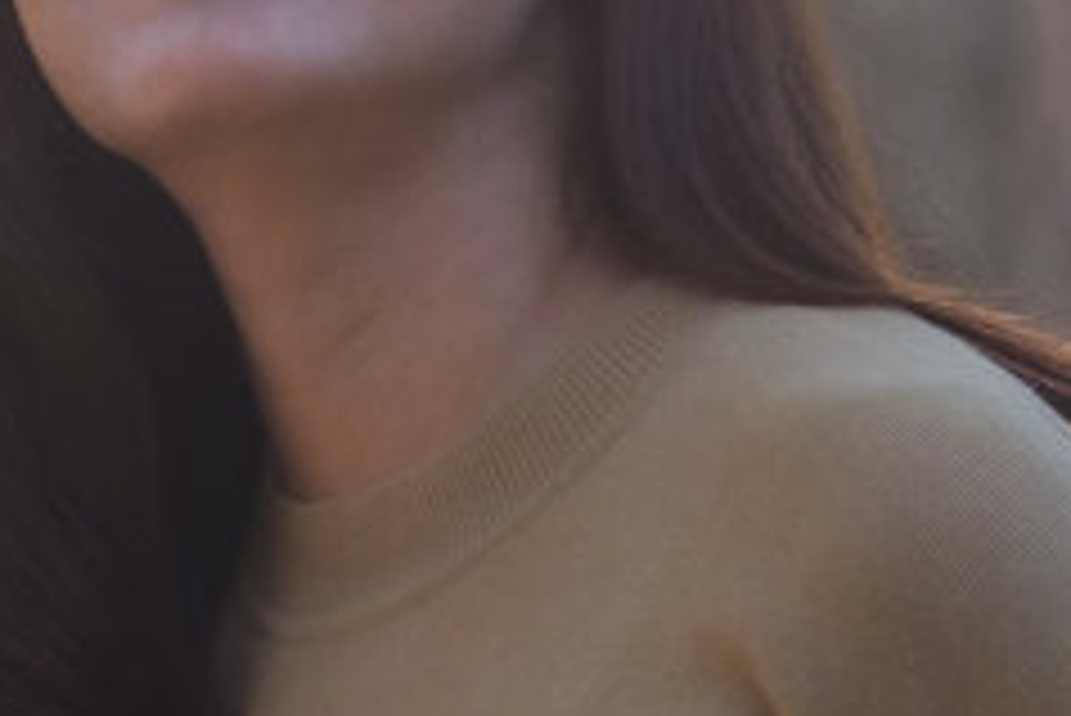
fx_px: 16580
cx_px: 50
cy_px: -786
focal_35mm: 557
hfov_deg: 3.7
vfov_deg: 2.5
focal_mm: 55
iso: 160
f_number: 2.8
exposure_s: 1/250
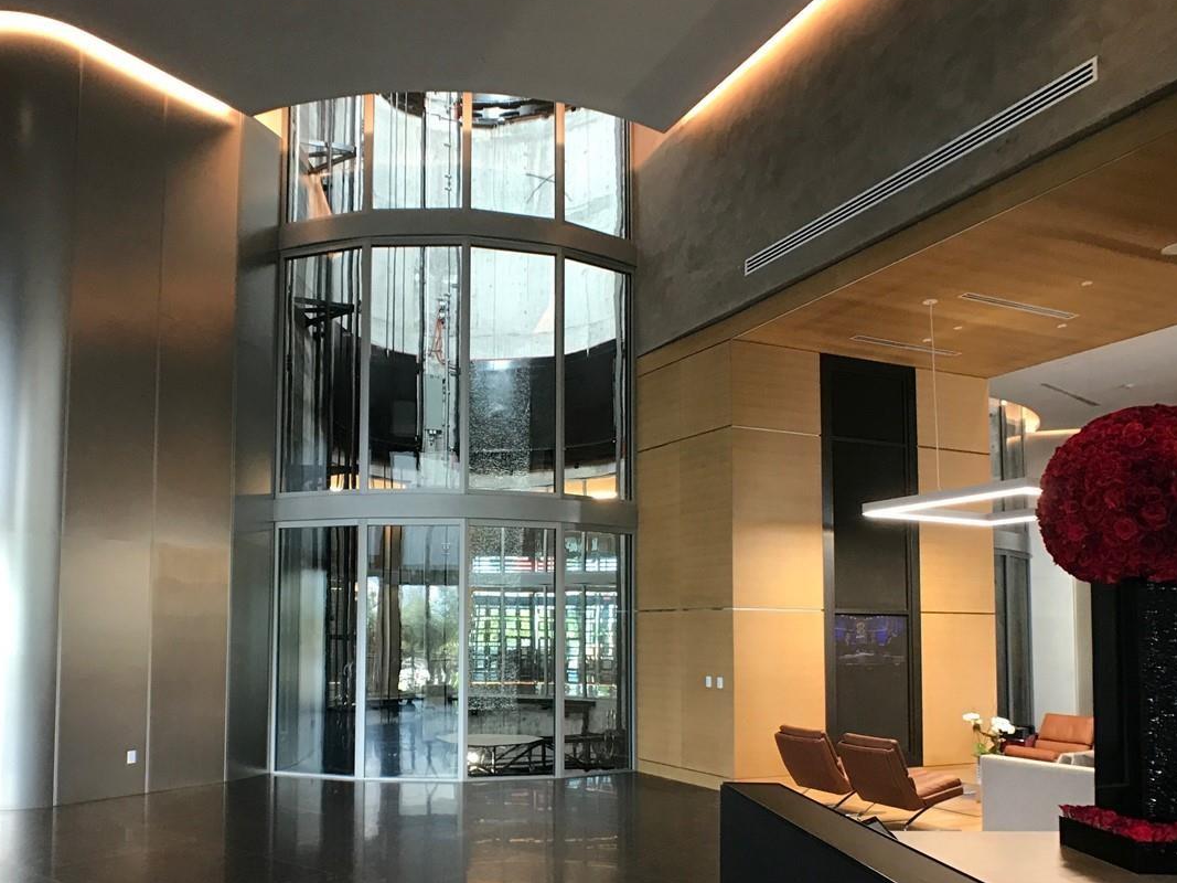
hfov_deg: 44.6
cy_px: 575
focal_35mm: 42
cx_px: 468
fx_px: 1428
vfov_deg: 34.1
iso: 40
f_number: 1.8
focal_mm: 3.99
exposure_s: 1/24
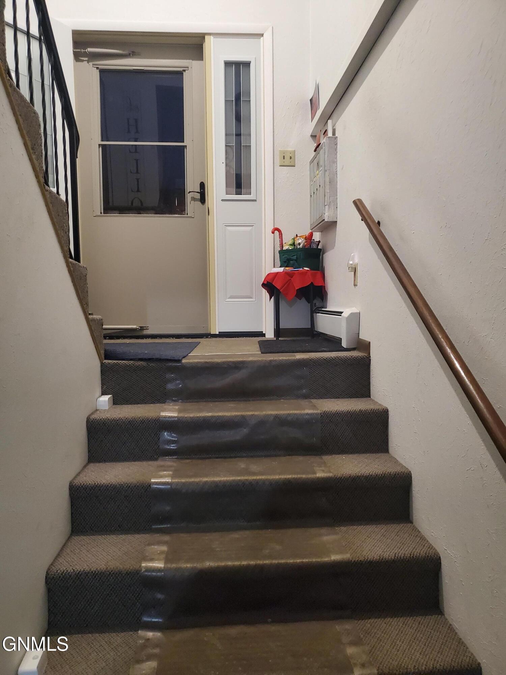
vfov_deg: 67.3
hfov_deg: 53.1
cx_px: 253
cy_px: 338
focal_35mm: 26
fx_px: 507
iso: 640
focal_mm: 4.3
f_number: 1.5
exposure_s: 1/30
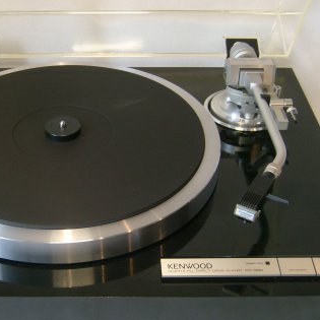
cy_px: 180
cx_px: 105
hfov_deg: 28.9
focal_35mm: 59
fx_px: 617
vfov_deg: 29.0
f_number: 2.8
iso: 100
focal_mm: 5.8
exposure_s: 1/45
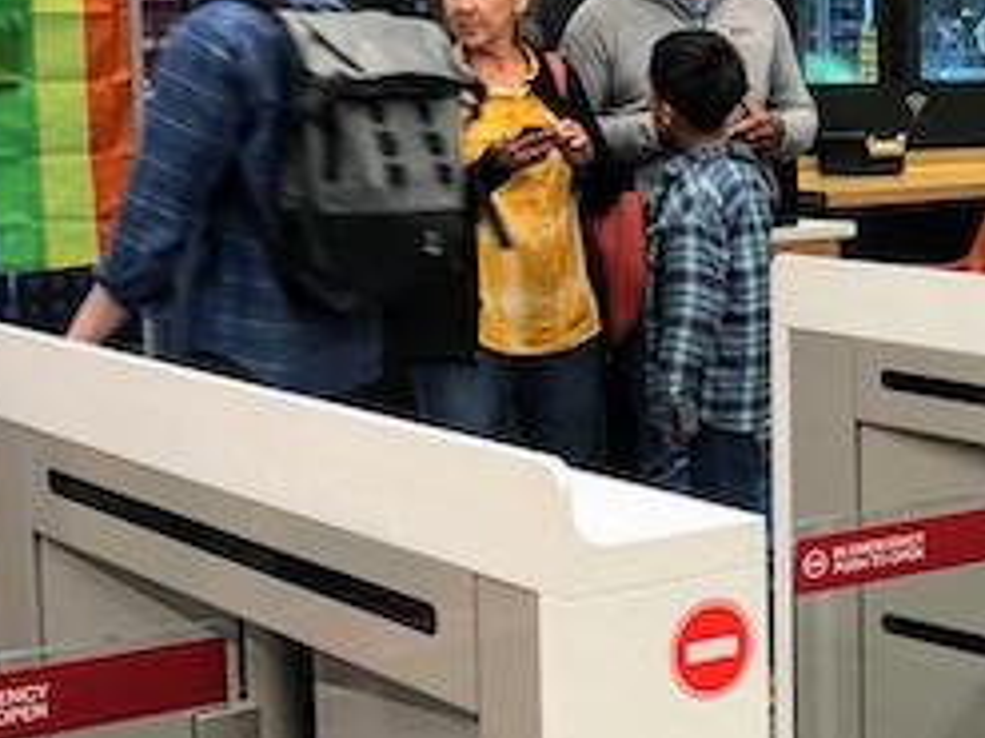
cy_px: 319
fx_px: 2474
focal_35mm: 87
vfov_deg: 17.0
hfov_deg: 21.9
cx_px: 925
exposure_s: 1/18
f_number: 1.8
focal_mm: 4
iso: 40
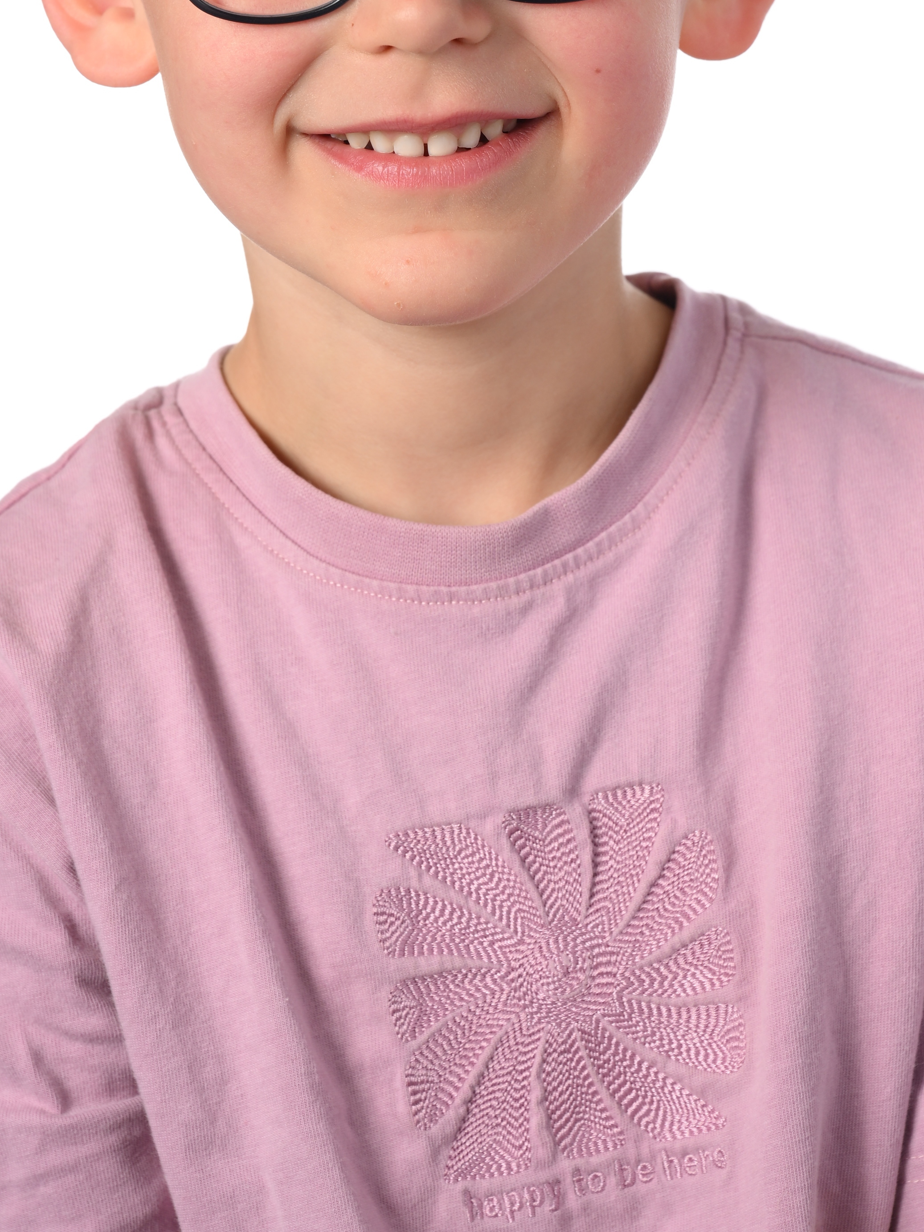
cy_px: 267
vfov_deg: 10.4
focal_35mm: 189
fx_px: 6728
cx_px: 488
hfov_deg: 7.9
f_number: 8
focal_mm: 120
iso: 200
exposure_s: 1/160
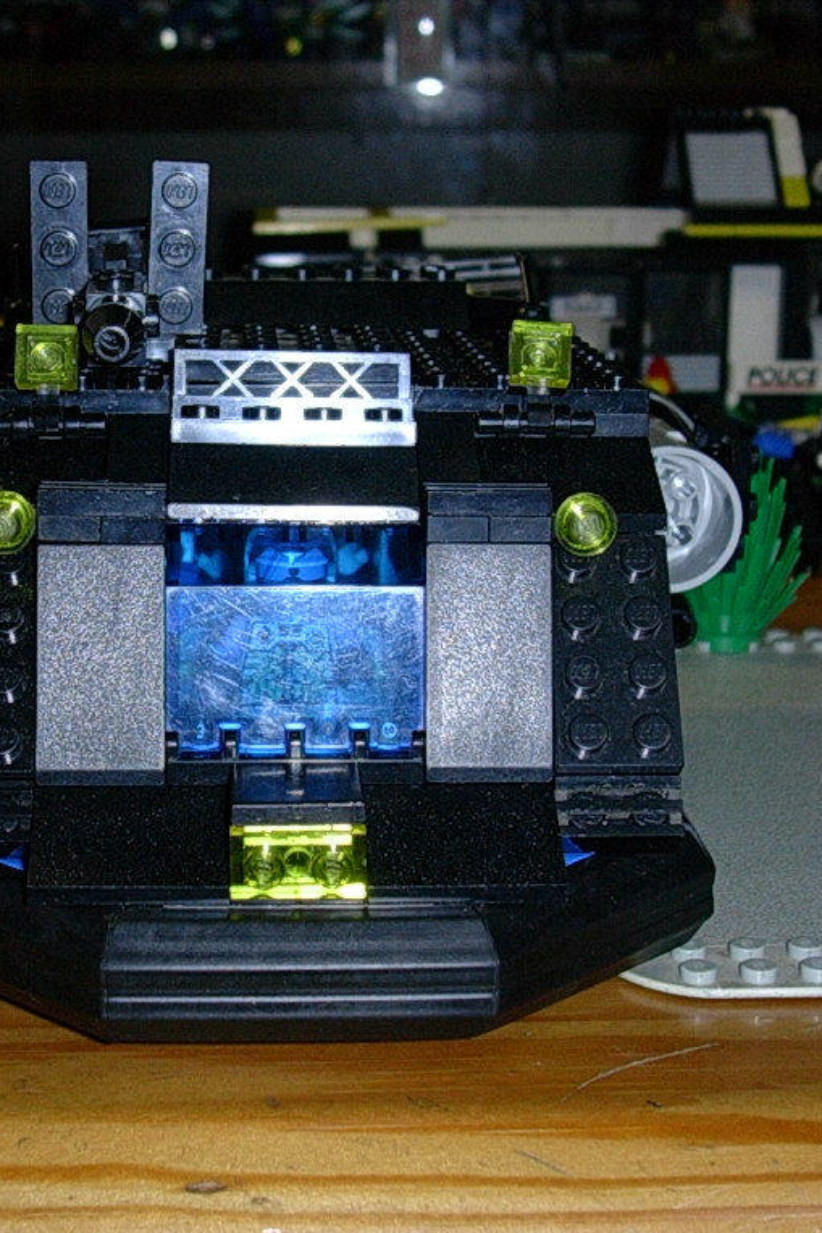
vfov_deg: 30.1
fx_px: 2294
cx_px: 360
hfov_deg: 20.3
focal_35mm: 67
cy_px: 617
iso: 70
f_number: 3
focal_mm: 7.3
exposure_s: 1/64
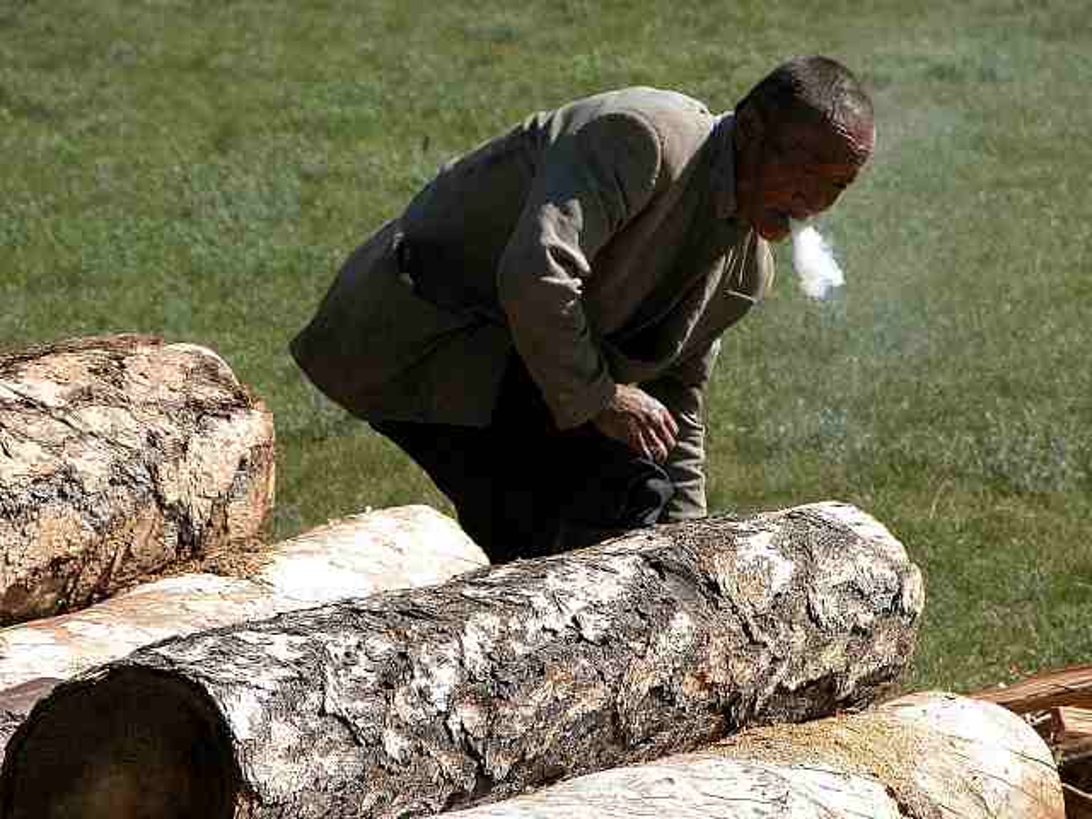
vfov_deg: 5.3
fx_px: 8833
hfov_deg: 7.1
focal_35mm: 280
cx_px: 546
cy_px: 410
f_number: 5.3
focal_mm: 71.2
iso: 200
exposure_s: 1/1000
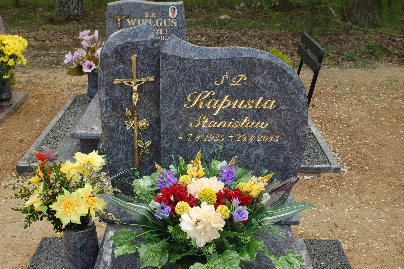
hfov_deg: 36.9
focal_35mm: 54
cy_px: 134
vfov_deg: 25.0
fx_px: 605
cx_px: 202
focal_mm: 36
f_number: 6.3
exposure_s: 1/160
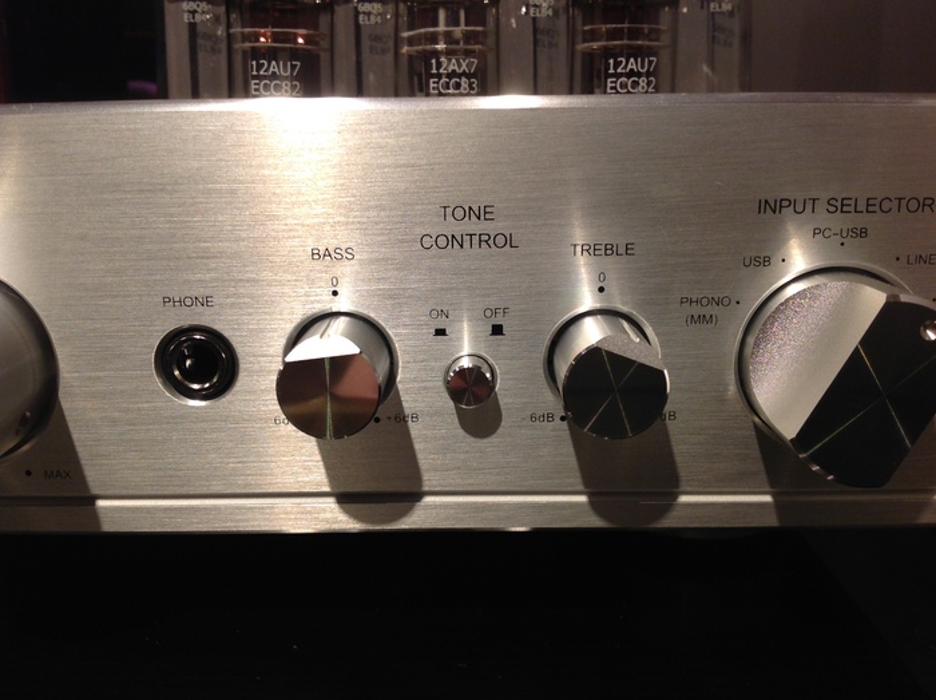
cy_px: 350
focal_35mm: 35
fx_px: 945
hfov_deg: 52.7
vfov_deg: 40.6
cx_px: 468
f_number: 2.4
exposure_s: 1/15
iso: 80
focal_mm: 4.28
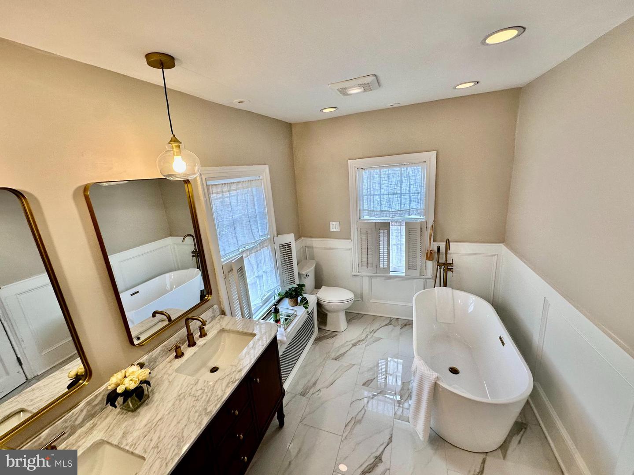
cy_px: 238
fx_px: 256
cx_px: 317
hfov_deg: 102.1
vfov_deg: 85.7
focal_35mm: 14
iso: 100
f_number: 2.2
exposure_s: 1/120
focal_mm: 2.22
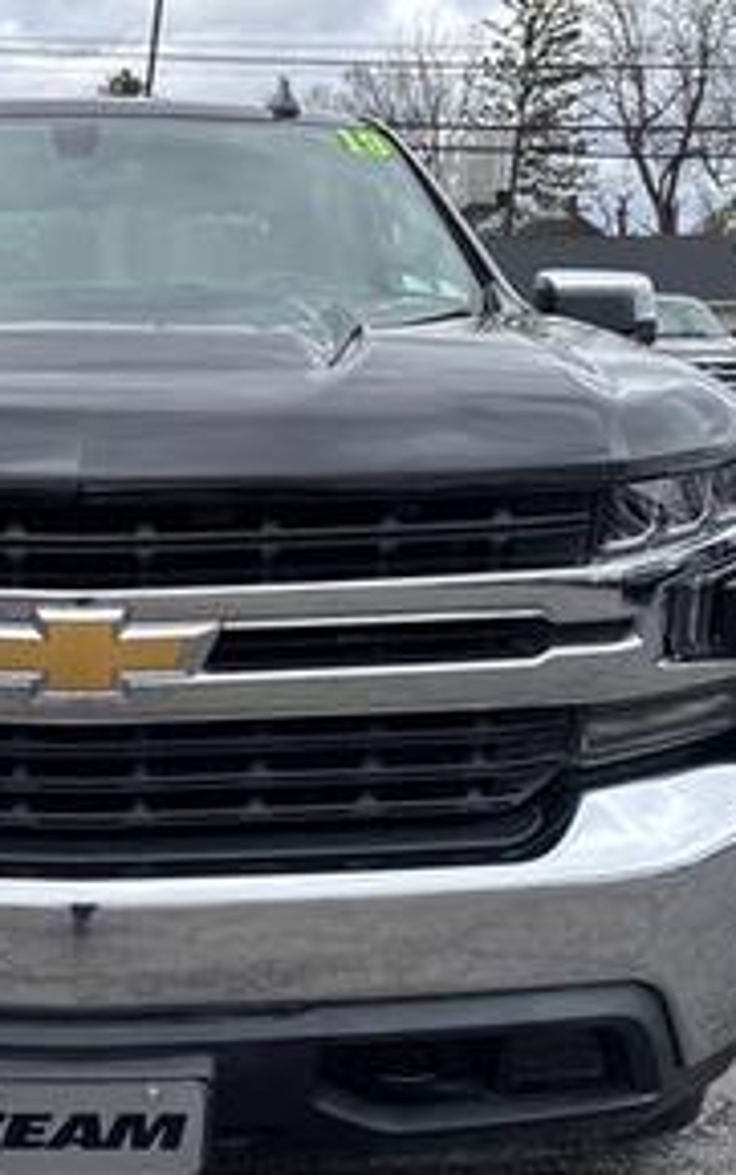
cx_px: 94
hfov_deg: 26.1
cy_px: 655
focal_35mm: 48
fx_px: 1538
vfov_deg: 41.7
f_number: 1.6
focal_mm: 5.96
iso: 50
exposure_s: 1/1016
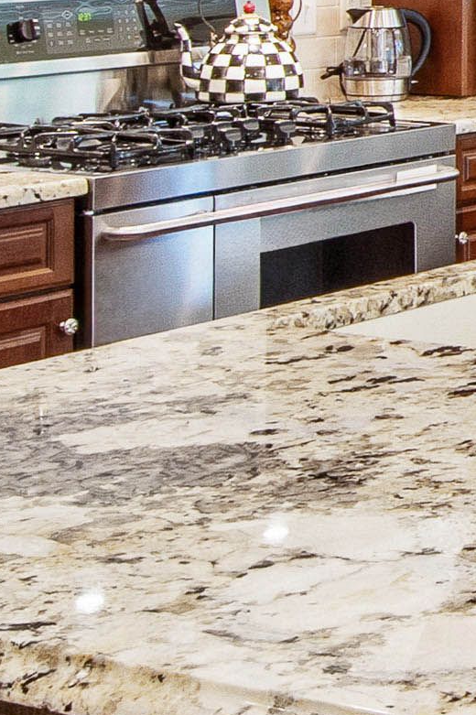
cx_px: 1093
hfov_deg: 11.0
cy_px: -92
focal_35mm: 107
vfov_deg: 18.3
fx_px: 2124
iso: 100
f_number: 8
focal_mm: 10
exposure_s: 1/2
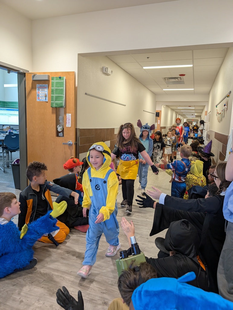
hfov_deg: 56.9
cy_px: 155
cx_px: 116
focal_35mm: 24
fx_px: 215
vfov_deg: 71.5
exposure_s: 1/120
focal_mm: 6.9
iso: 184
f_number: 1.68
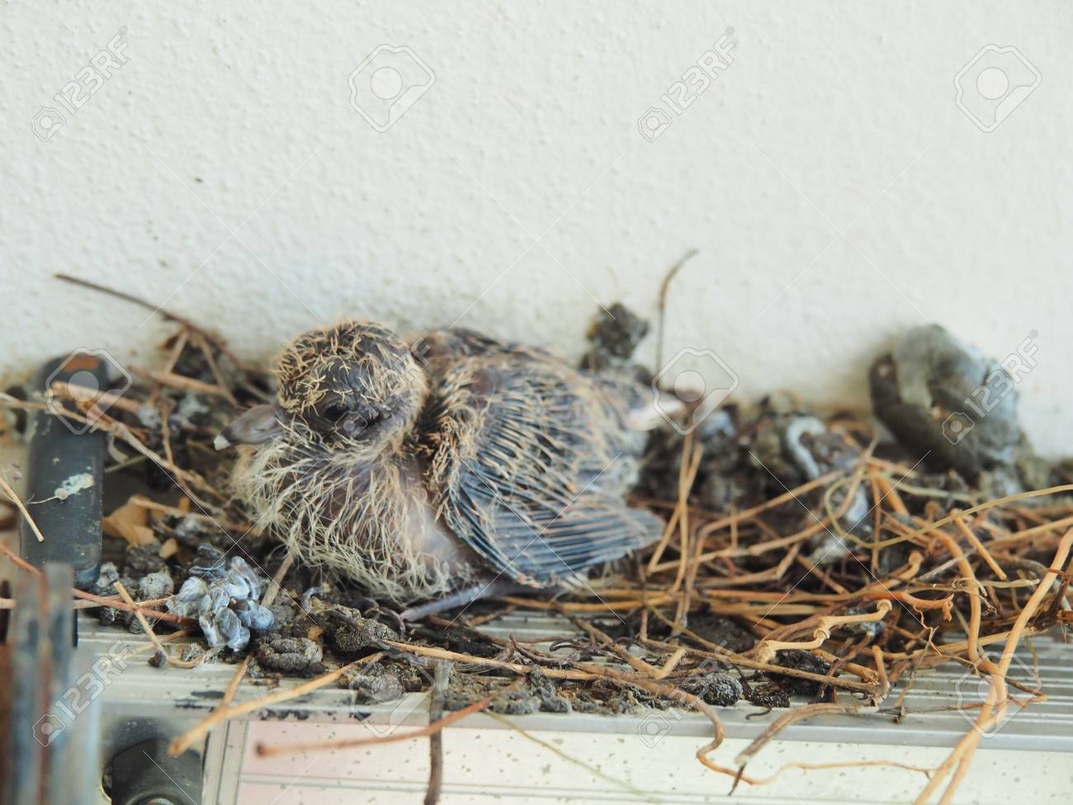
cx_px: 536
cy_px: 402
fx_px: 3720
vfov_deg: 12.3
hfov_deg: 16.4
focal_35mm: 120
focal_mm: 60
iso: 500
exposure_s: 1/320
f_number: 5.6
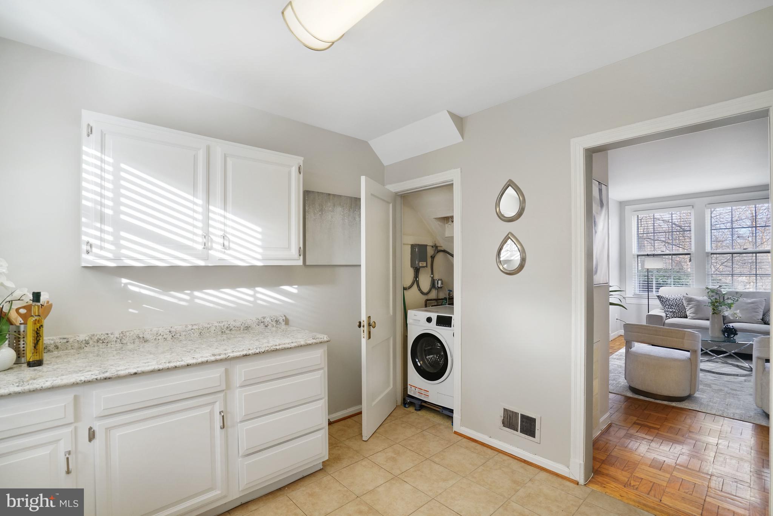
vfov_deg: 73.8
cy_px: 258
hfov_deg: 96.7
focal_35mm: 16
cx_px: 386
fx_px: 344
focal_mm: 16
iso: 1250
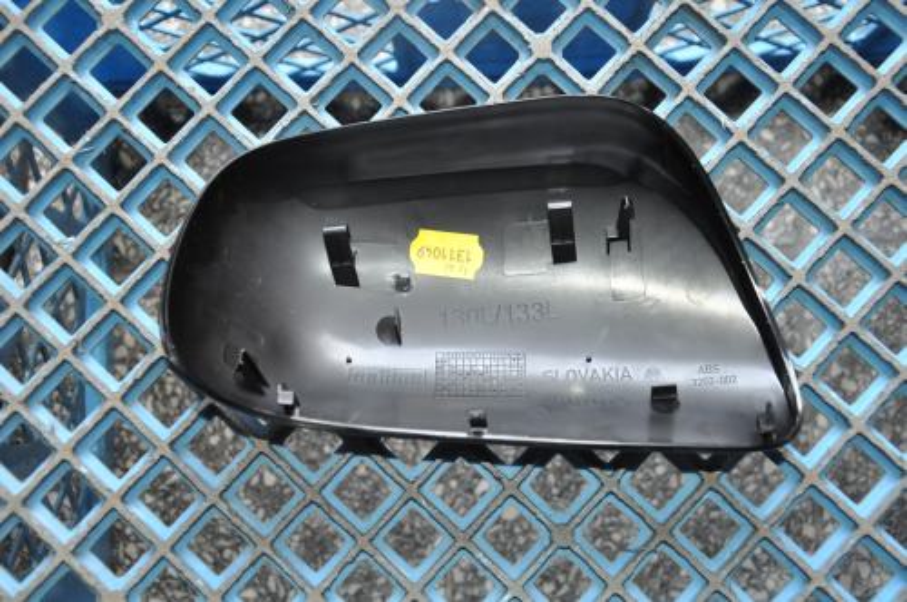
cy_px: 301
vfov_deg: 28.0
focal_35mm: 48
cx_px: 454
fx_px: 1208
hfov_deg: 41.2
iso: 800
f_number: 4.2
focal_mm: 32
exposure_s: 1/60
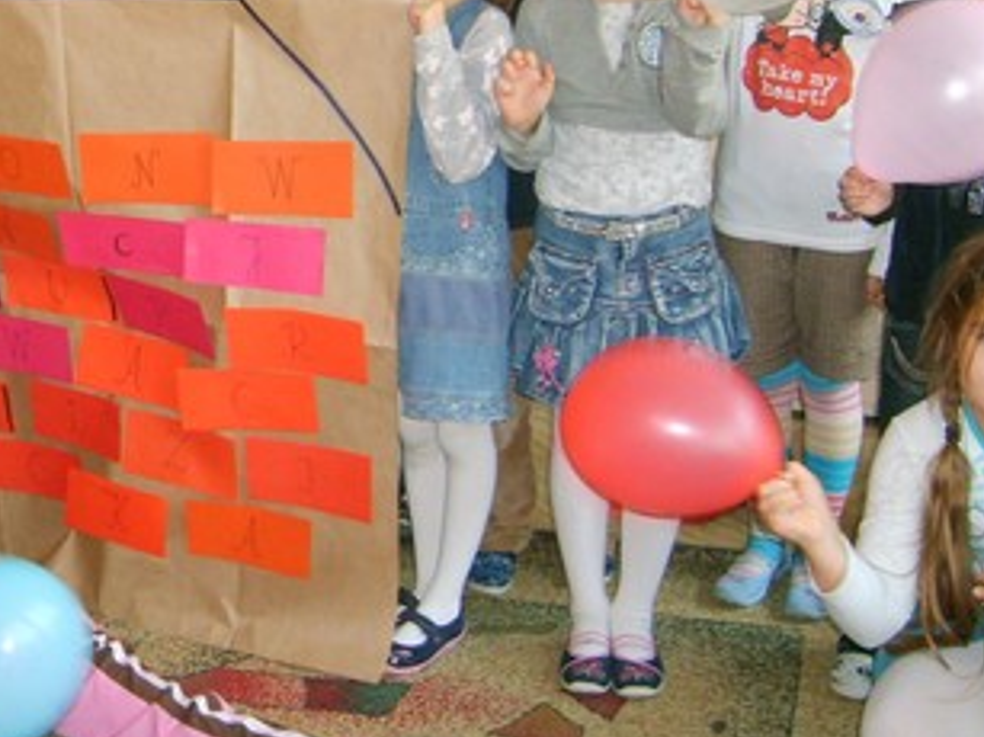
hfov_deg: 25.8
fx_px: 2074
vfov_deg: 20.1
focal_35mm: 73
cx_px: 93
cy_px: 244
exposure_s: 1/30
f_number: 2.8
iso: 177
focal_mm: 5.8
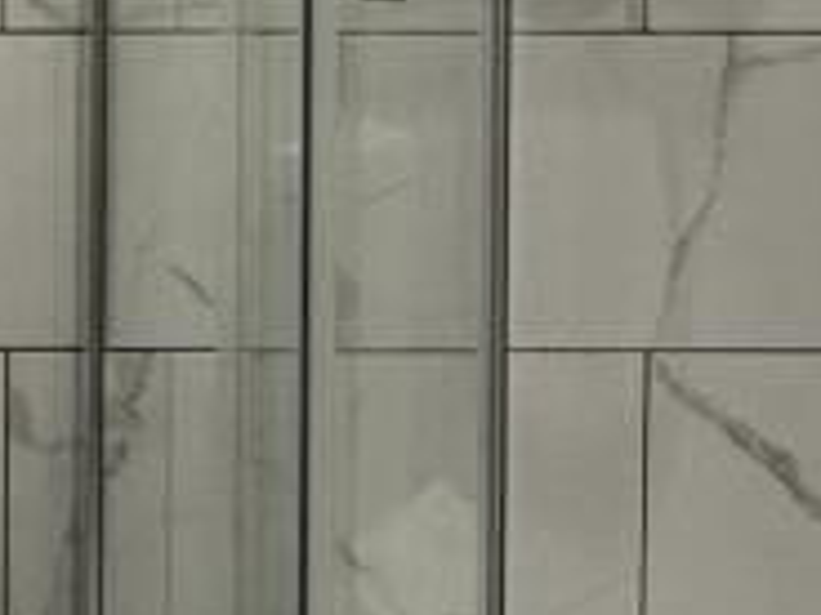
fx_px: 1850
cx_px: -522
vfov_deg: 18.2
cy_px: -76
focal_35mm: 78
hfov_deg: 20.2
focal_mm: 2.22
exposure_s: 1/100
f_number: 2.2
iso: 160
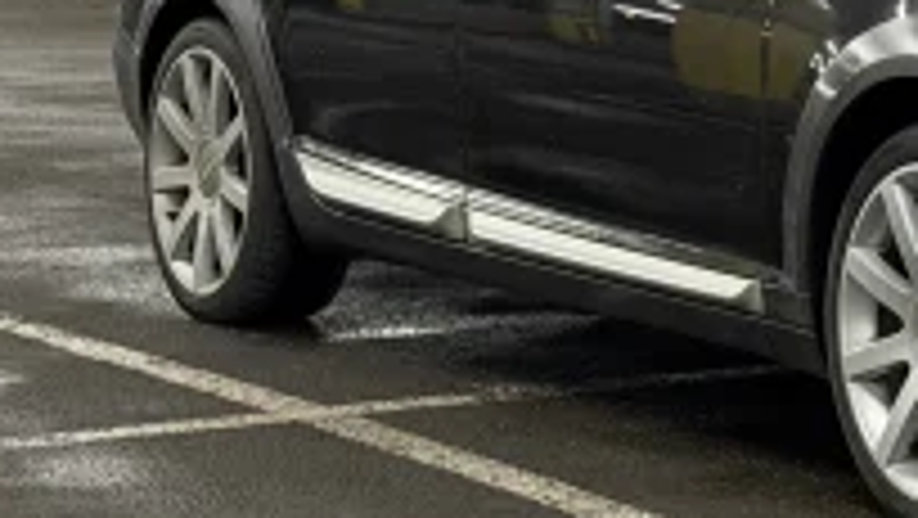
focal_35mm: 164
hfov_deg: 12.7
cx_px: 1138
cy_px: 45
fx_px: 3994
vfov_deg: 7.4
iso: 250
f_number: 1.78
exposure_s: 1/50
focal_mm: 6.76
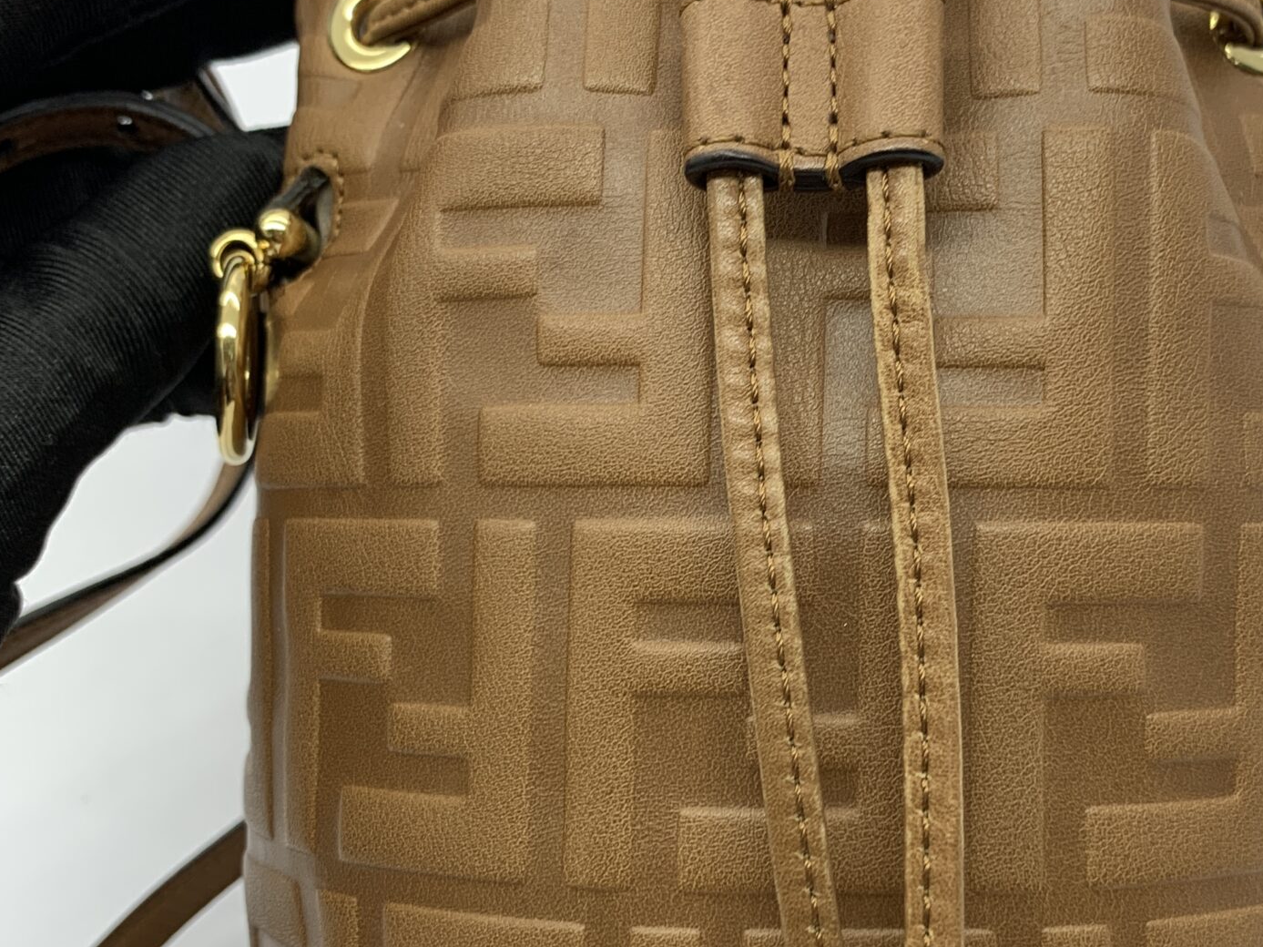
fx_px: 1751
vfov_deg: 30.2
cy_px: 511
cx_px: 809
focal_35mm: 48
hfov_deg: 39.3
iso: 32
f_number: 1.8
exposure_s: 1/100
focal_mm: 4.25
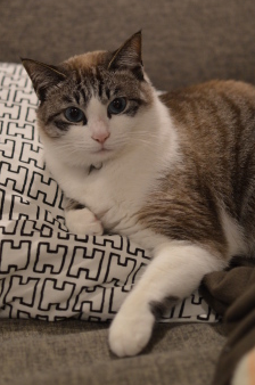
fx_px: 829
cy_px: 117
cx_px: 124
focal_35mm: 78
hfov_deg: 17.5
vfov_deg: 25.9
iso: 720
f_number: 1.8
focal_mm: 35
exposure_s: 1/60
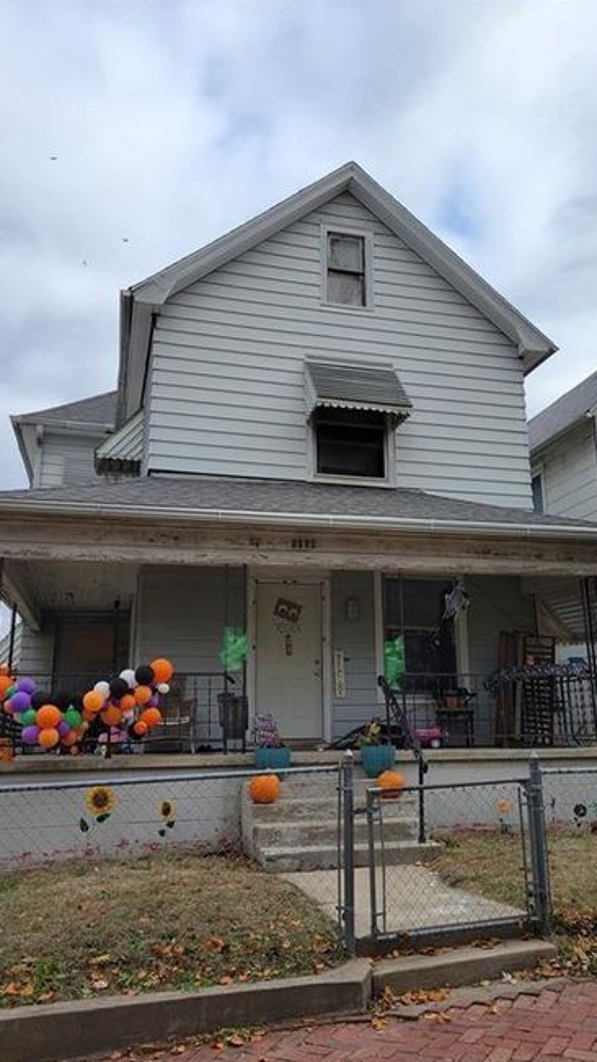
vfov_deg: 66.1
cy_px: 534
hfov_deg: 40.0
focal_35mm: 29
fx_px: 816
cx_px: 349
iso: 40
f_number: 1.8
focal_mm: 5.4
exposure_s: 1/701
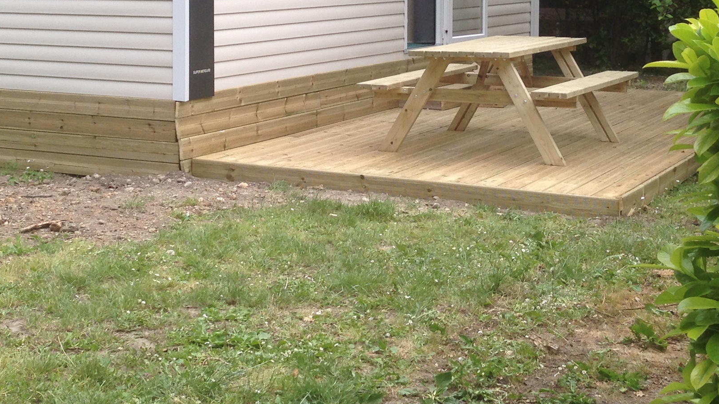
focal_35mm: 73
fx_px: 1392
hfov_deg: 28.8
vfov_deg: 16.2
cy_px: -2
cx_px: 241
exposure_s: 1/369
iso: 50
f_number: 2.4
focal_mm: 4.12
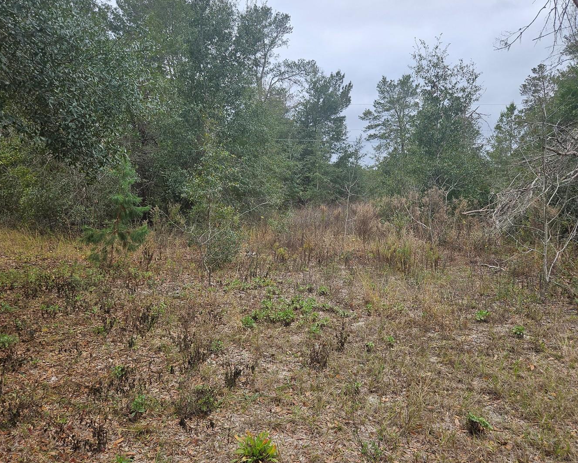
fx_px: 462
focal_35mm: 27
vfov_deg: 53.2
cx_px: 299
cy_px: 230
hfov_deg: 64.1
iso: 25
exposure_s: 1/338
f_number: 1.8
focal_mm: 5.4
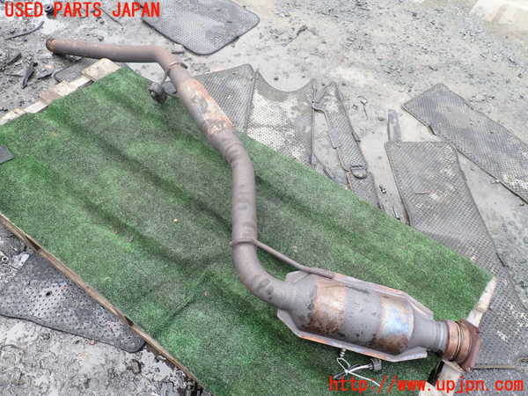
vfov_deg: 54.9
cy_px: 198
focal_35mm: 25
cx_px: 264
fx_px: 381
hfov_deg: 69.4
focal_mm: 4.5
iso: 100
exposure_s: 1/250
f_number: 2.8
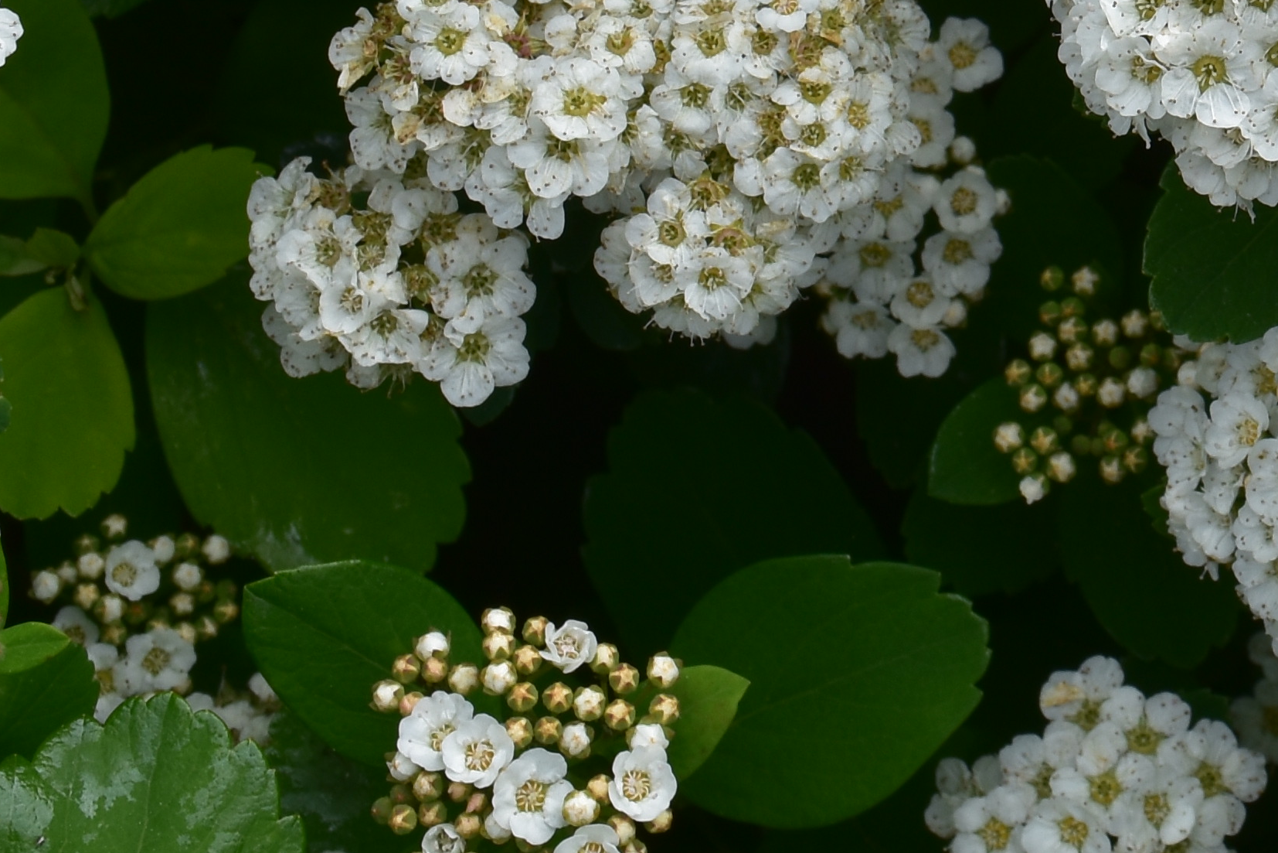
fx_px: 6568
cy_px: -592
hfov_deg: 10.8
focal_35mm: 185
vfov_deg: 7.3
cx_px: 1838
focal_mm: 34
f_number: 11
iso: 125
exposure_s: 1/125
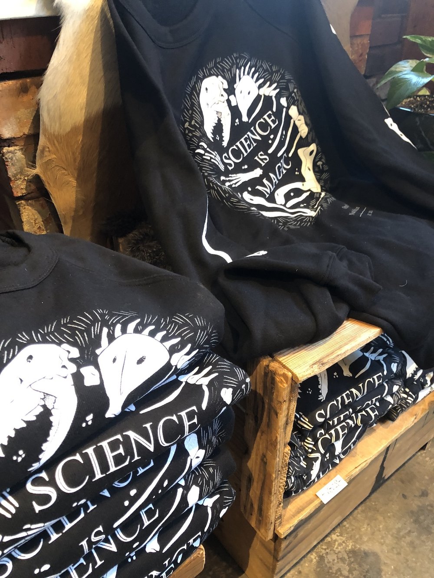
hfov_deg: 49.8
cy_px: 289
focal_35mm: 28
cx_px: 217
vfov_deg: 63.4
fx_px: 468
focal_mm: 3.99
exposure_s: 1/7
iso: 100
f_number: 1.8
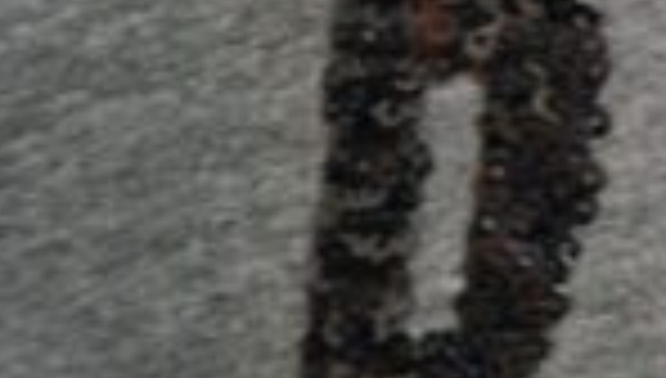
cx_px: 1314
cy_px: -486
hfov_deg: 13.6
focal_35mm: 135
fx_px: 2389
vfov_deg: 8.4
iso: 800
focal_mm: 5.54
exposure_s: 1/20
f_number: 1.8
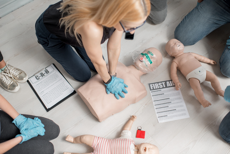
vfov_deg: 37.9
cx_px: 115
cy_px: 77
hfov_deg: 54.4
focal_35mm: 35
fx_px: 224
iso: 250
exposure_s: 1/160
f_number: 2.5
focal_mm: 35
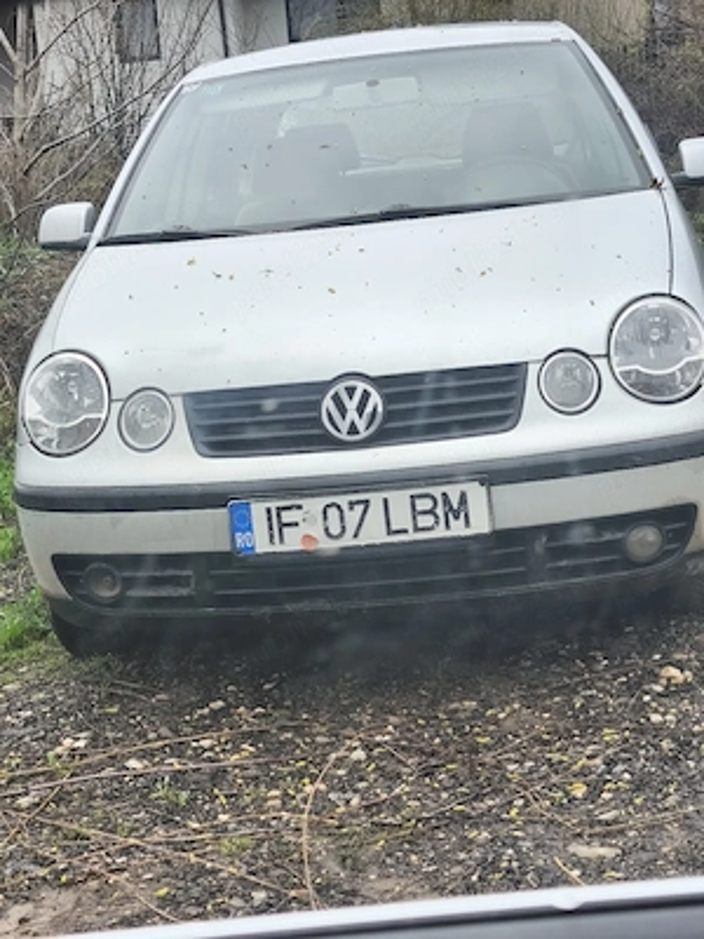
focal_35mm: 69
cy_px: 470
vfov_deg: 28.2
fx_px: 1871
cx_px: 352
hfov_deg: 21.3
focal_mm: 6.18
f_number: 1.65
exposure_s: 1/217
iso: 50
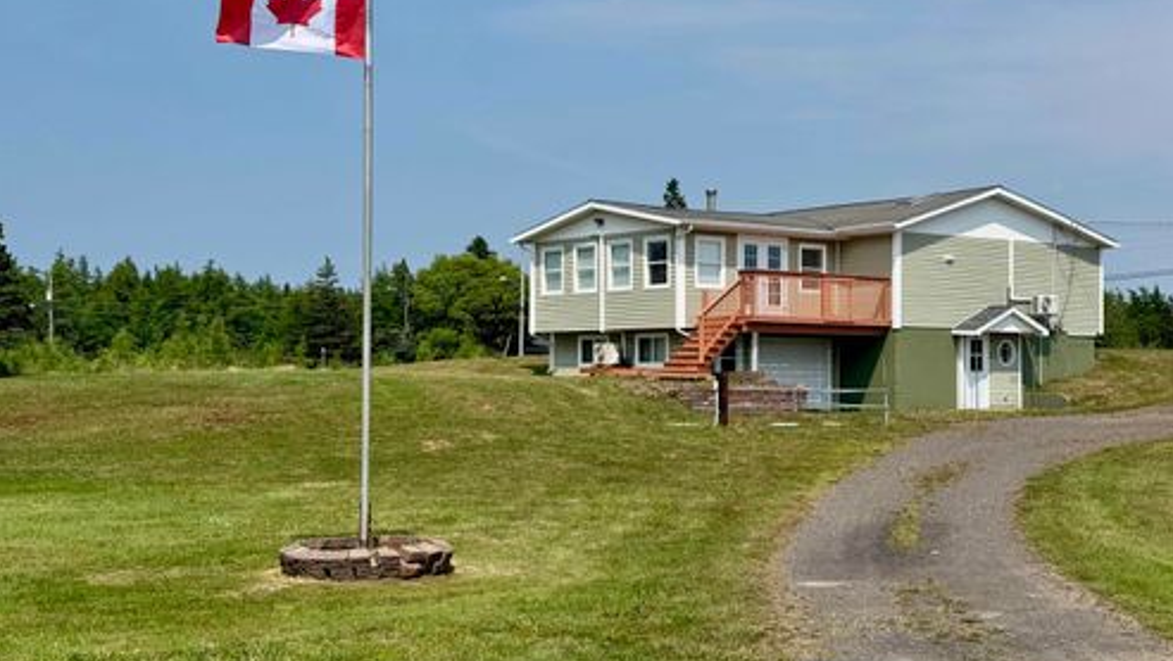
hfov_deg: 39.1
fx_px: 1649
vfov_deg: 22.7
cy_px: 336
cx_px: 592
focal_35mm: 53
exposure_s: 1/7937
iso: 80
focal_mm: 6.76
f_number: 1.78
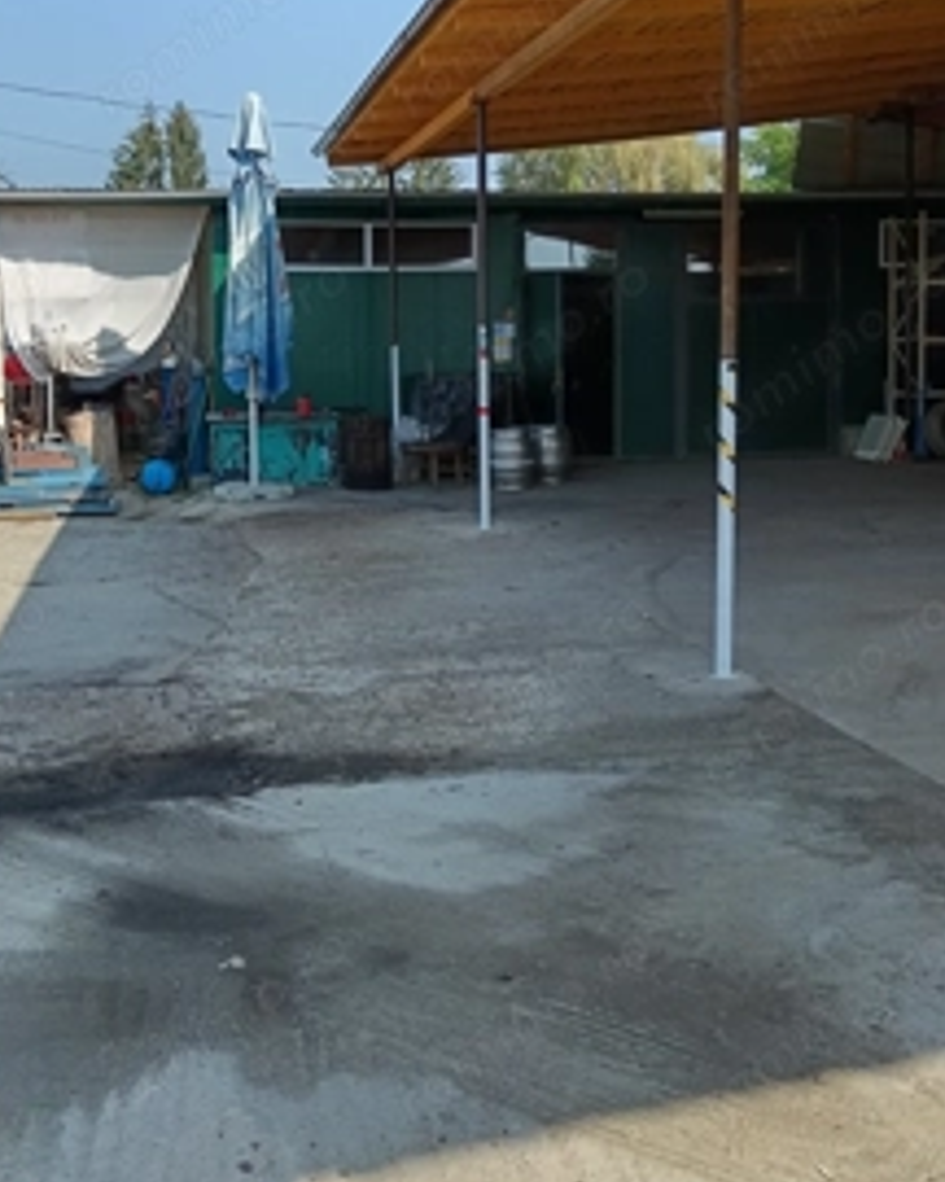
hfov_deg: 38.1
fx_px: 1363
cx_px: 381
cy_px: 425
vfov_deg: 46.3
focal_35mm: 39
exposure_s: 1/525
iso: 100
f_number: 1.9
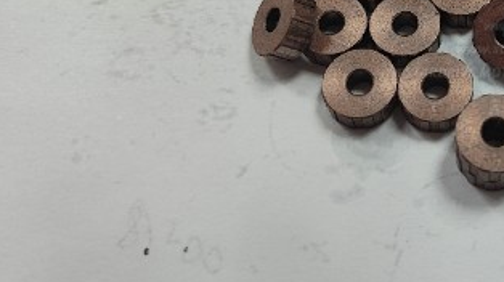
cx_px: 477
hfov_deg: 37.9
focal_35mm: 50
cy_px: -14
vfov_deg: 22.7
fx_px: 668
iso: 231
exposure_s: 1/100
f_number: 1.65
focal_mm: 5.26
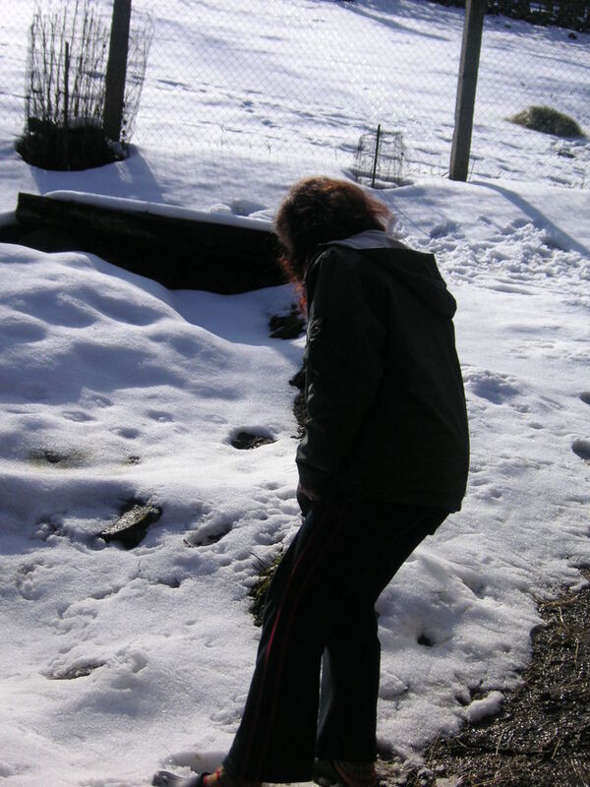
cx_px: 295
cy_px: 394
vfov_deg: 33.2
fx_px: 1318
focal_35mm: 58
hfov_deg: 25.2
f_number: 9.5
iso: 50
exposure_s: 1/180
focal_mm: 9.6
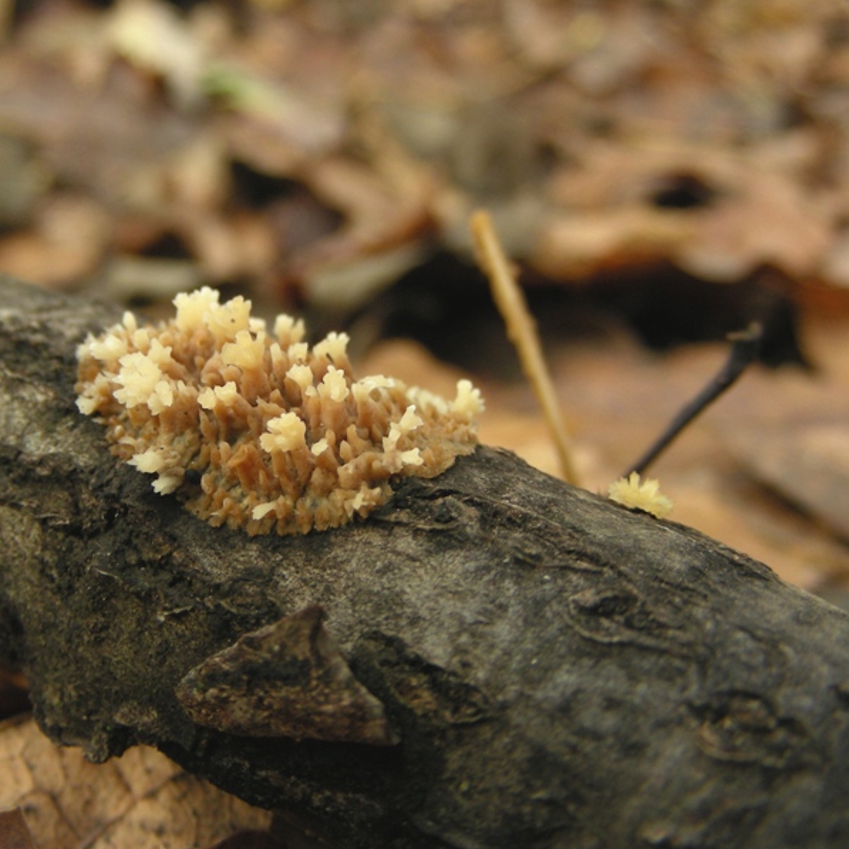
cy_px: 425
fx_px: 1249
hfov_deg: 37.2
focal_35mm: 45
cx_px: 293
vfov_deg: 37.6
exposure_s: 1/30
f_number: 3.5
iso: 100
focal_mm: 6.3
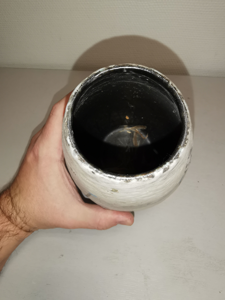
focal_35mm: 26
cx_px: 112
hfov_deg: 53.1
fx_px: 225
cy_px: 150
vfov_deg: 67.3
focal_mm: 2.26
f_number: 2.2
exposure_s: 1/50
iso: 80
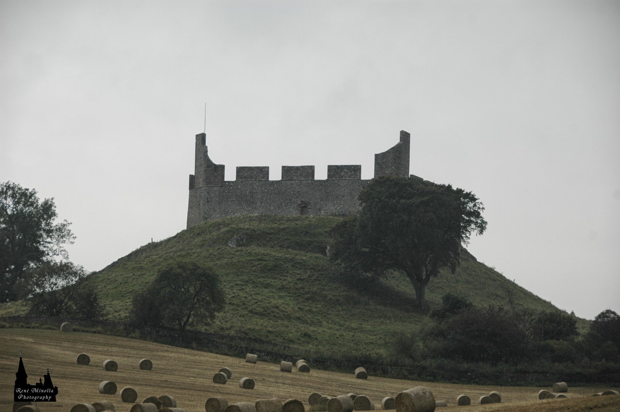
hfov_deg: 15.2
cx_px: 310
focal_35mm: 135
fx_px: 2323
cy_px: 206
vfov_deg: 10.1
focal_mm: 90
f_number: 5.3
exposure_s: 1/250
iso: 200
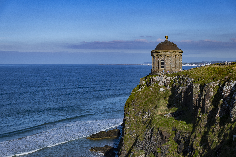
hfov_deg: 31.9
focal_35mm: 63
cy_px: 78
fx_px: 413
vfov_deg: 21.6
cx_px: 118
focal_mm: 63
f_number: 7.1
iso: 64
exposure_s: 1/250
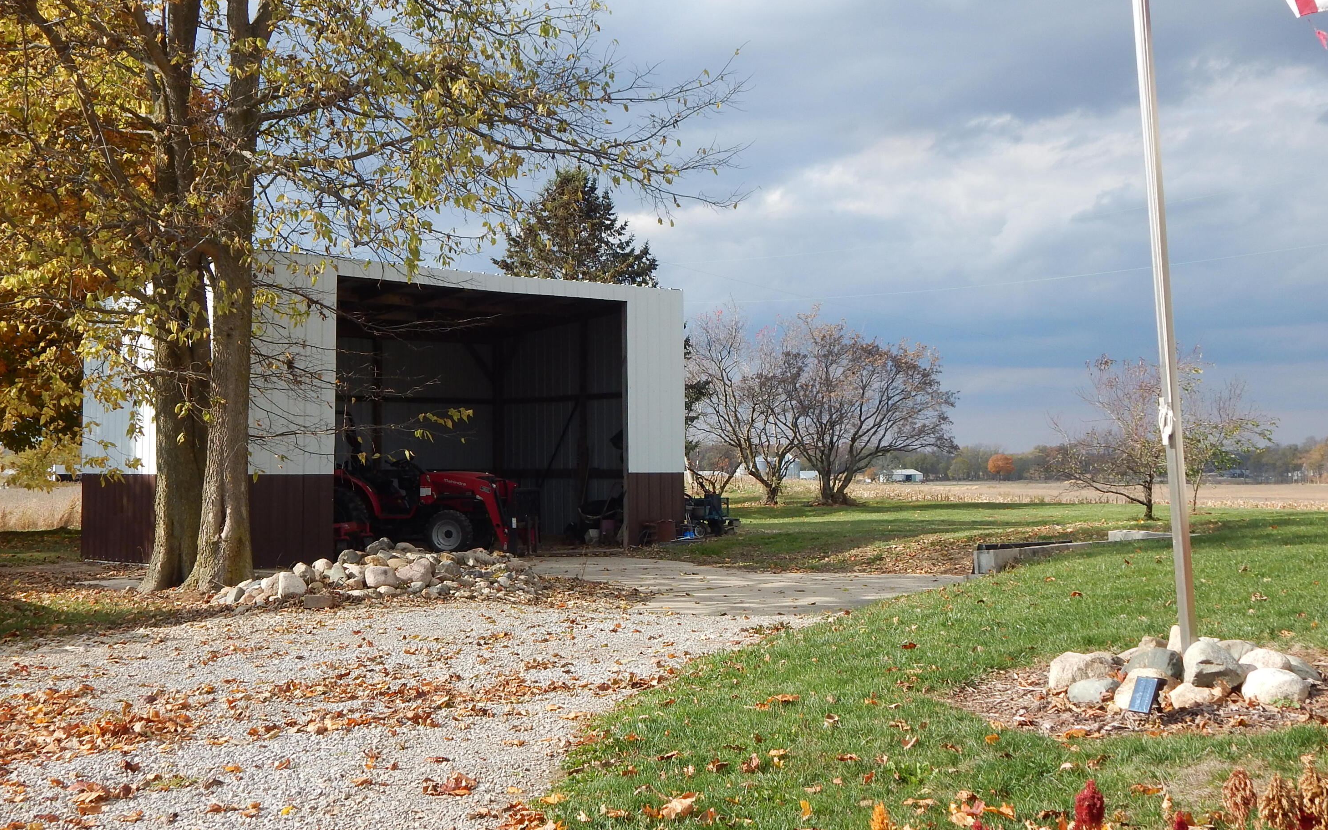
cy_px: 344
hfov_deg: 43.5
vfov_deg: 27.9
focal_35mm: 46
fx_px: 1665
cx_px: 669
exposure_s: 1/800
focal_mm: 7.7
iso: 125
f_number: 3.6
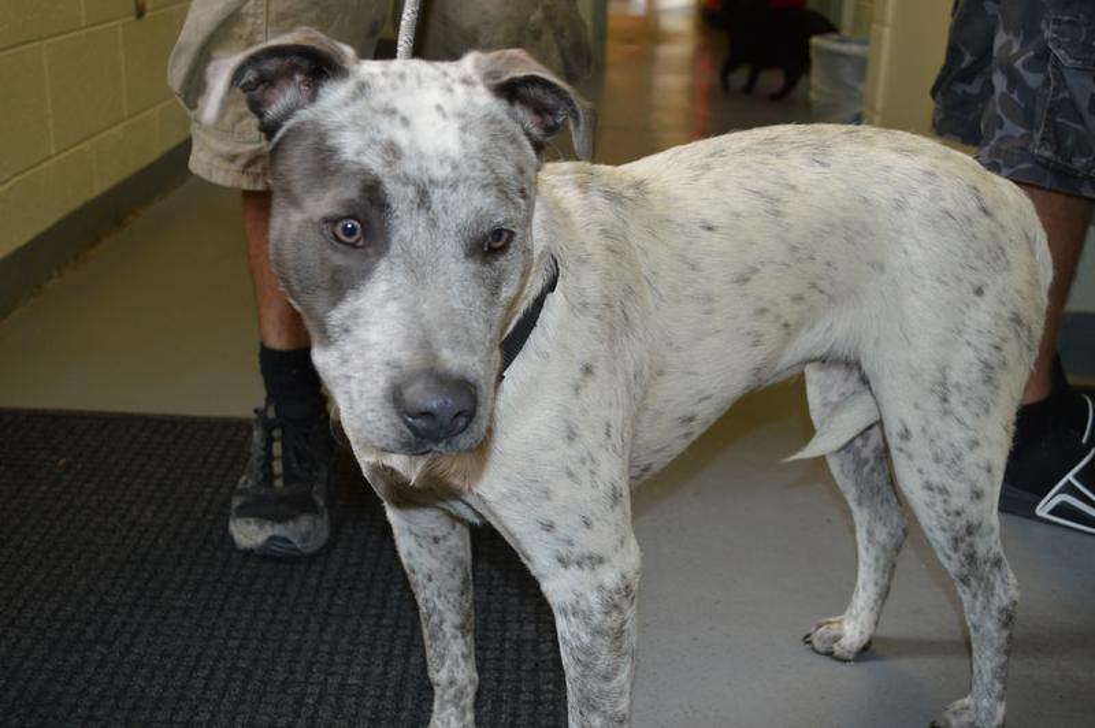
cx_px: 548
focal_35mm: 44
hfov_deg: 45.0
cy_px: 364
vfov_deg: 30.8
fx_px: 1322
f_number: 4.5
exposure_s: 1/60
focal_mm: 29
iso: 500
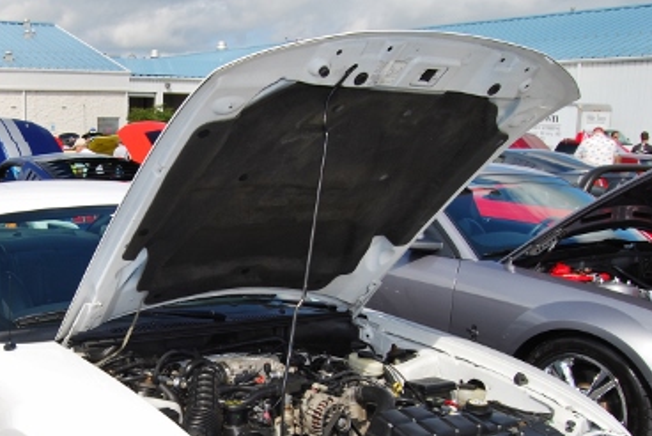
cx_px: 129
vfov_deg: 28.1
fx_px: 852
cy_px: 351
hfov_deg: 40.2
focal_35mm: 47
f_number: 10
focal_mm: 18
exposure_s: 1/200
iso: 100
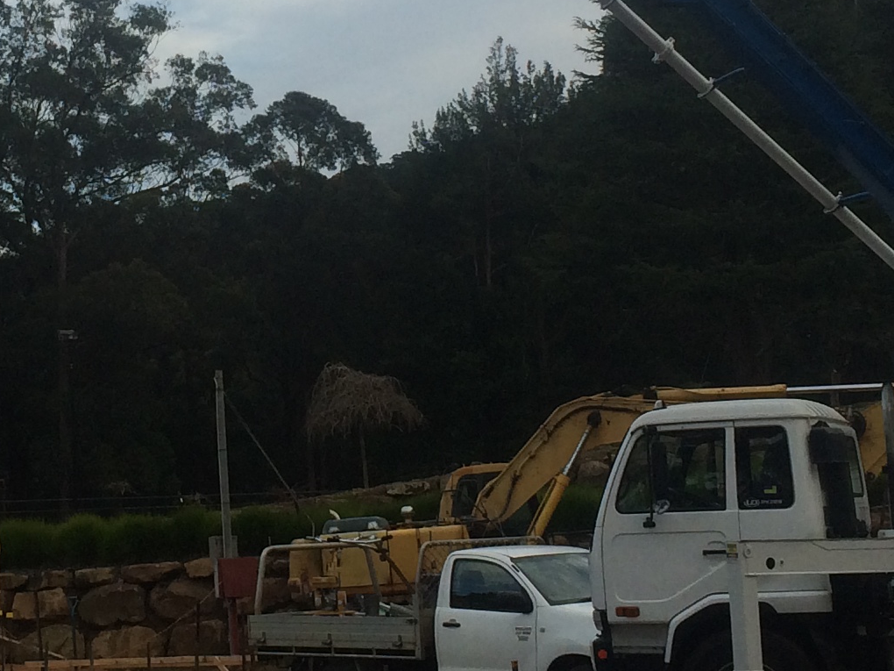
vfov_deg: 15.2
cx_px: 180
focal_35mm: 96
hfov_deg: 20.2
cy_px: 75
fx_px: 2479
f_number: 2.2
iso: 32
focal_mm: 4.12
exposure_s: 1/360
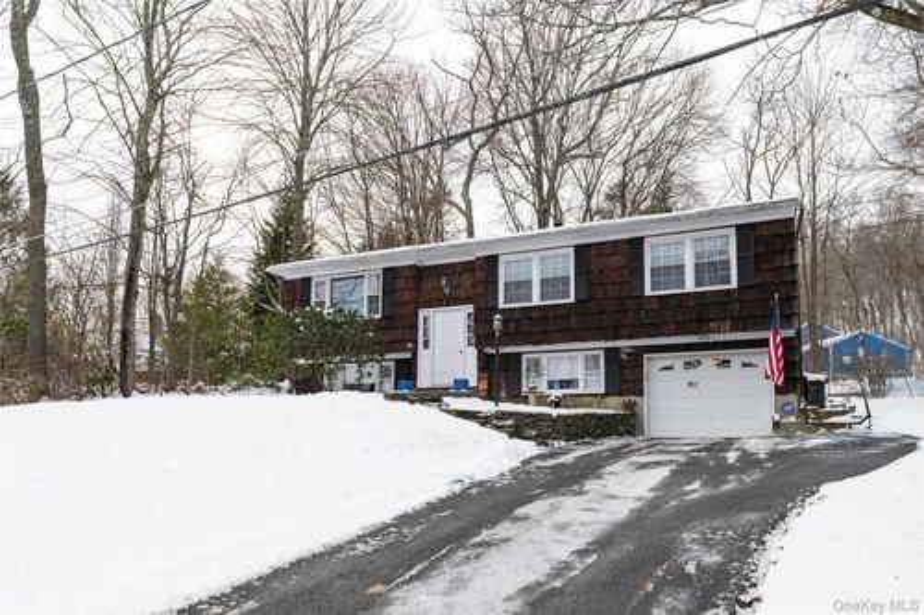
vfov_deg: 53.1
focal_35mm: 24
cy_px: 308
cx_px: 462
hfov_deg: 73.8
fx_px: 616
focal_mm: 24
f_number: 8
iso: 160
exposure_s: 1/1250
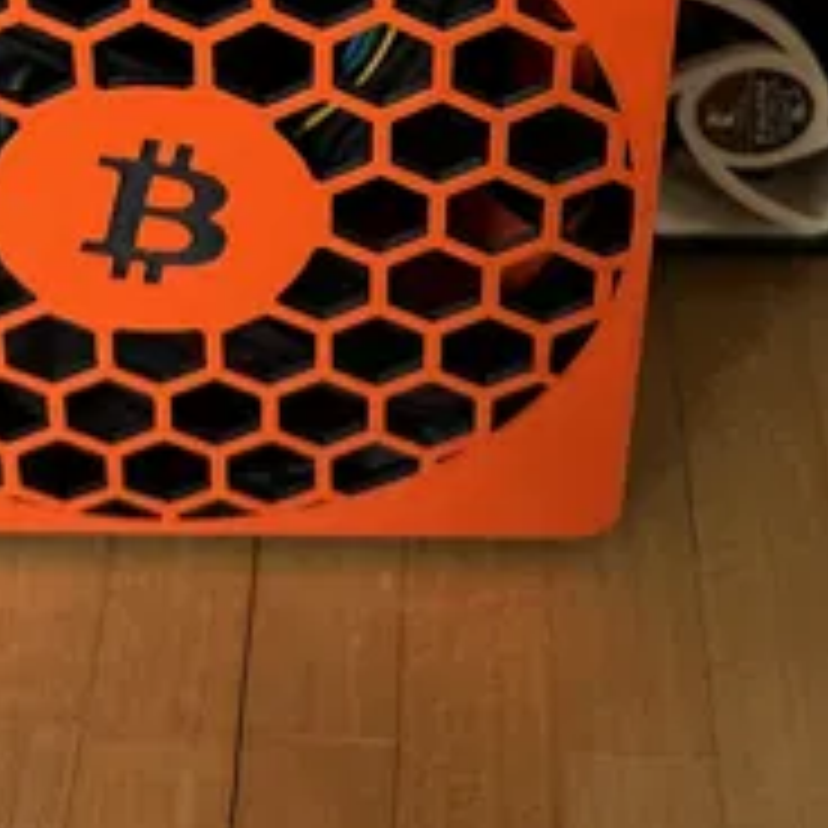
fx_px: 1948
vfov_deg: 20.6
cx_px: 299
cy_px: -398
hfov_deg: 23.9
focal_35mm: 72
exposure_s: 1/59
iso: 250
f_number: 1.78
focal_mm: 6.86
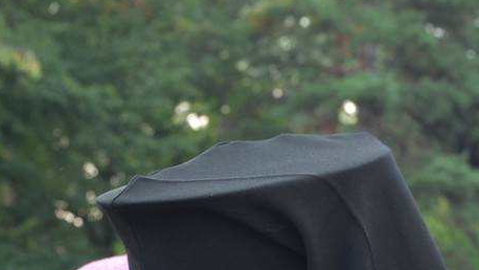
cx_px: 226
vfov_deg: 8.4
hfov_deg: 15.3
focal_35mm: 140
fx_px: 1779
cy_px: 464
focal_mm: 32
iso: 400
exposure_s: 1/80
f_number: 4.5
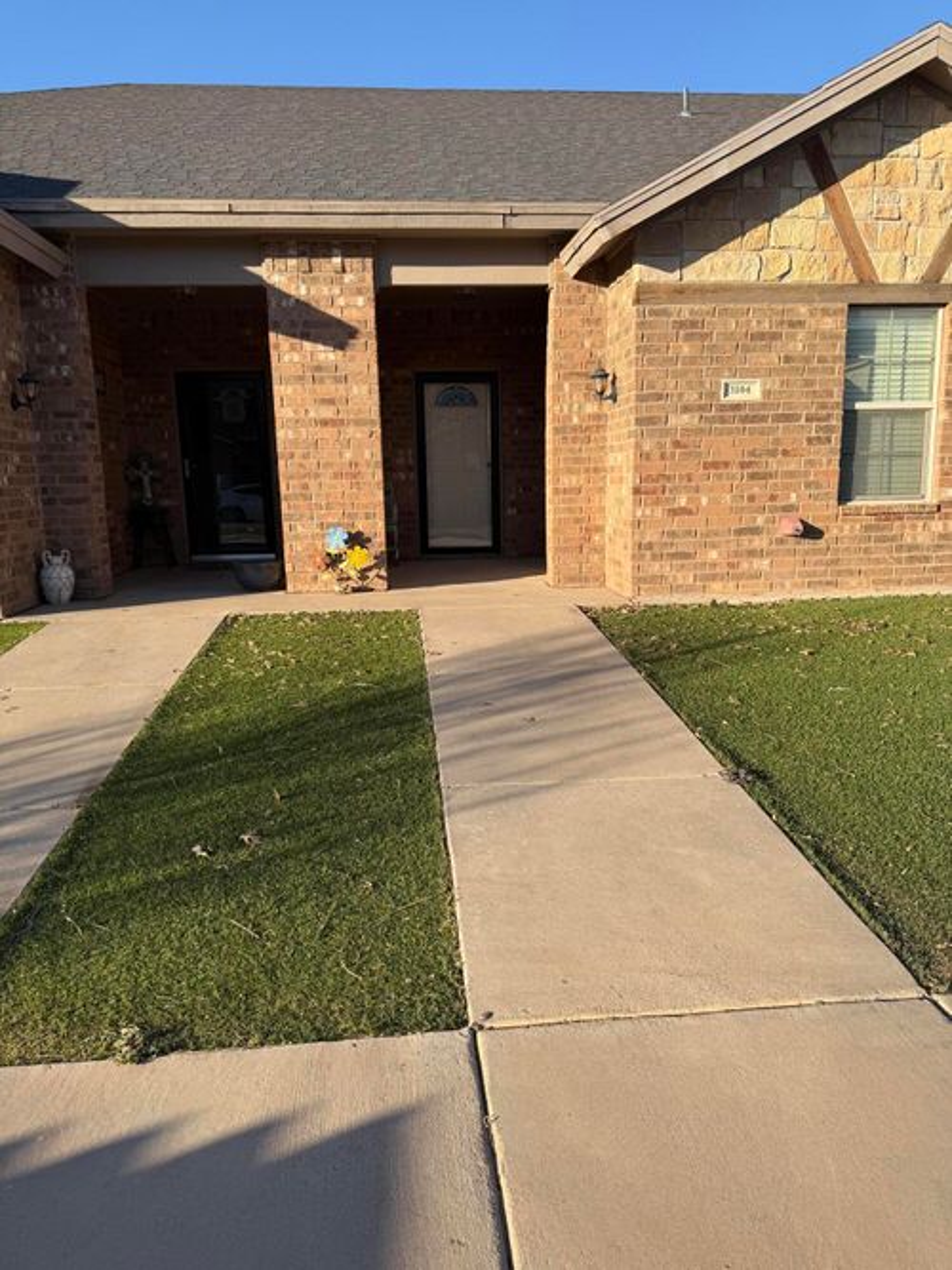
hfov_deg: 56.8
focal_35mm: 24
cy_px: 635
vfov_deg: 71.6
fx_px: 880
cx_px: 476
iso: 80
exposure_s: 1/2110
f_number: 1.78
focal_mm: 6.76
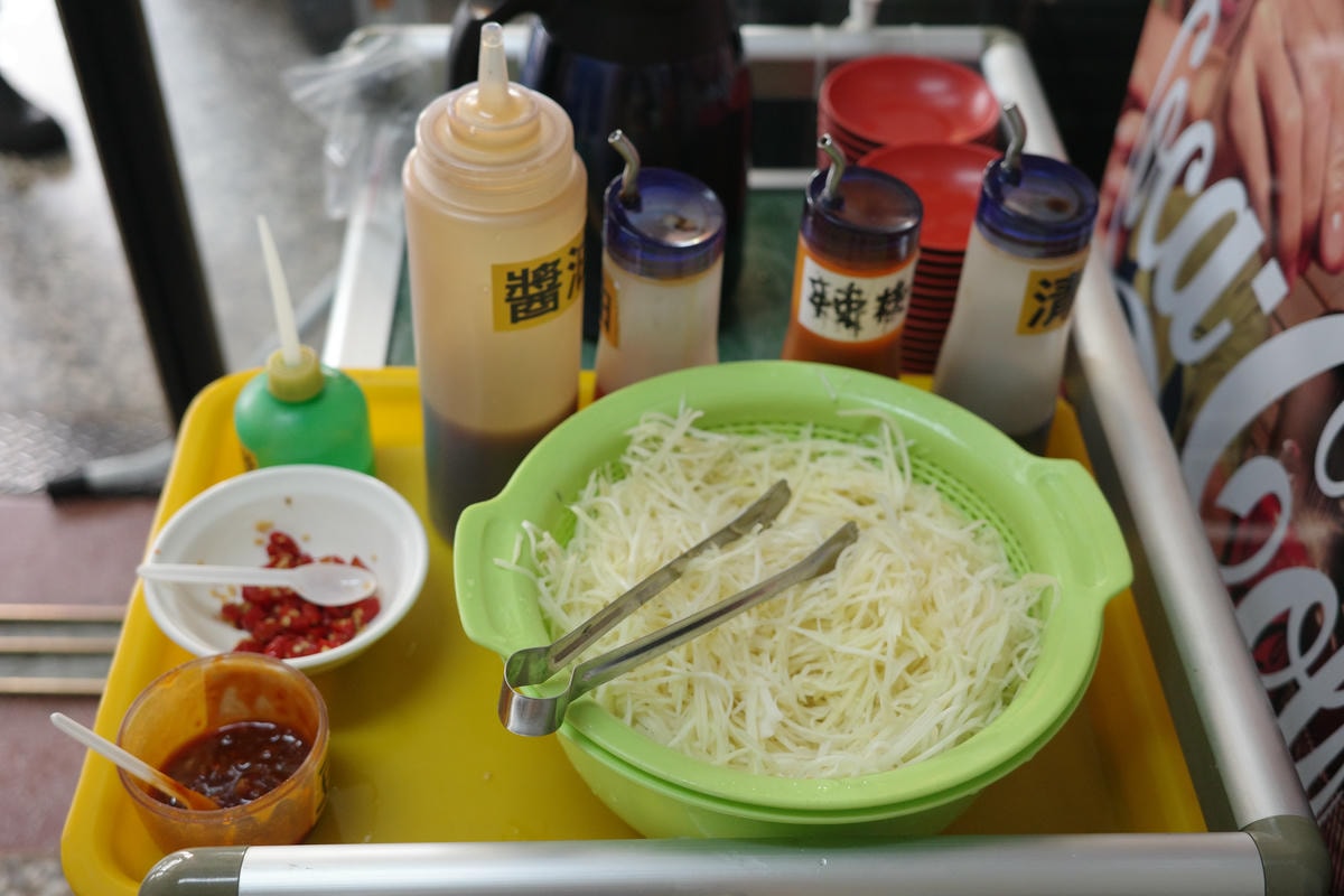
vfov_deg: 33.4
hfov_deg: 48.5
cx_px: 672
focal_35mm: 40
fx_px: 1493
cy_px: 448
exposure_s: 1/80
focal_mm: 26
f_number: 2.8
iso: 800
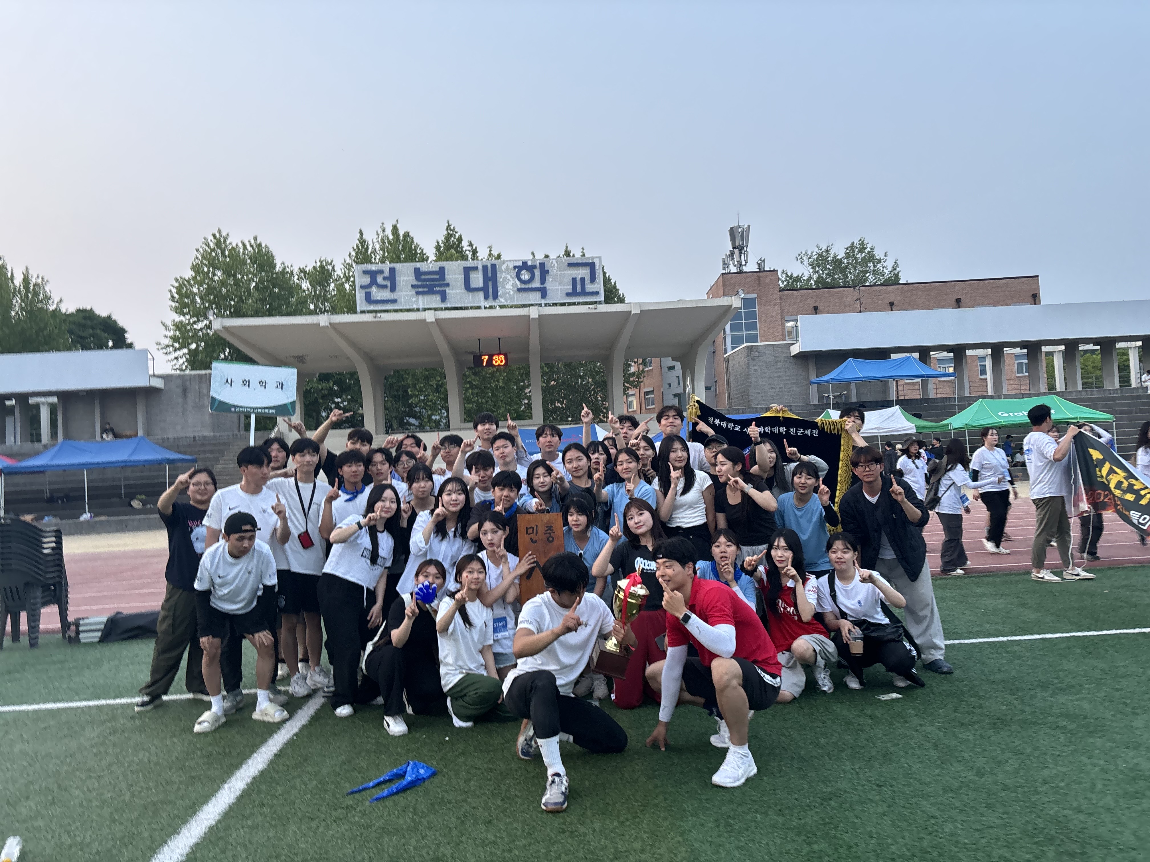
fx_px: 864
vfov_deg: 53.1
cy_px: 431
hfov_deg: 67.3
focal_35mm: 26
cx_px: 575
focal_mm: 5.96
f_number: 1.6
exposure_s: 1/67
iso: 125
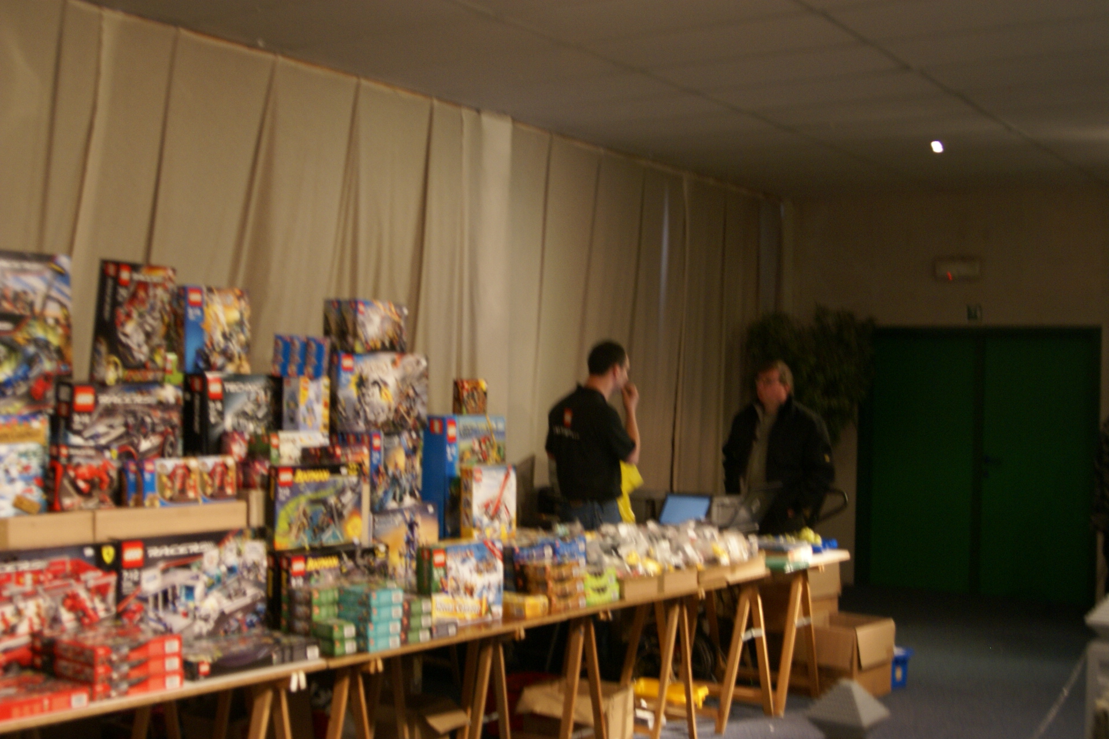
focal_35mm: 42
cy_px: 370
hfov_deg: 46.4
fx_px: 1294
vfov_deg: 31.9
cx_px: 554
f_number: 4
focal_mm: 28
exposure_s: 1/6
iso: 400
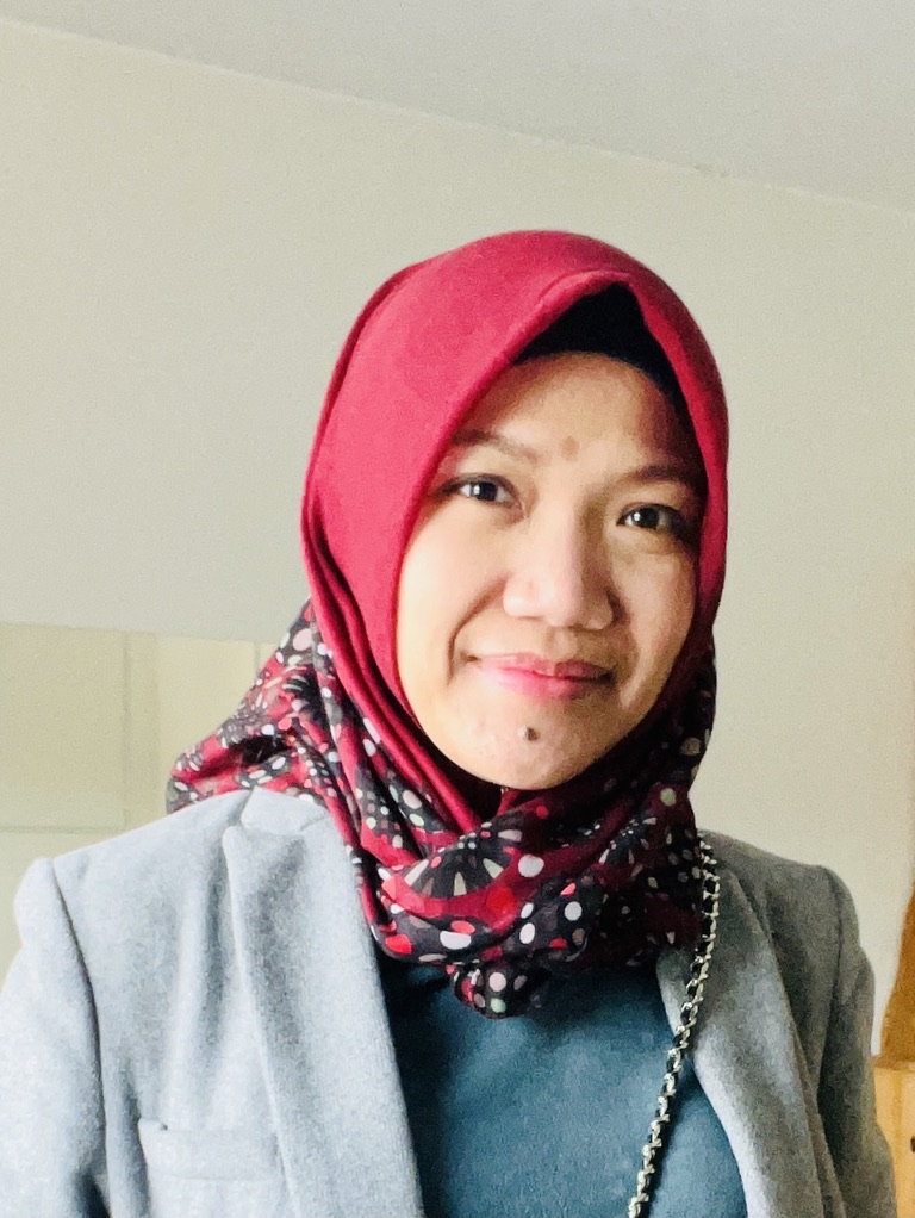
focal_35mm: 23
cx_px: 458
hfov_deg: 58.9
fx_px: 810
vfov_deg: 73.9
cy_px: 609
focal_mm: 2.71
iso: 250
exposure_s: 1/60
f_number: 2.2
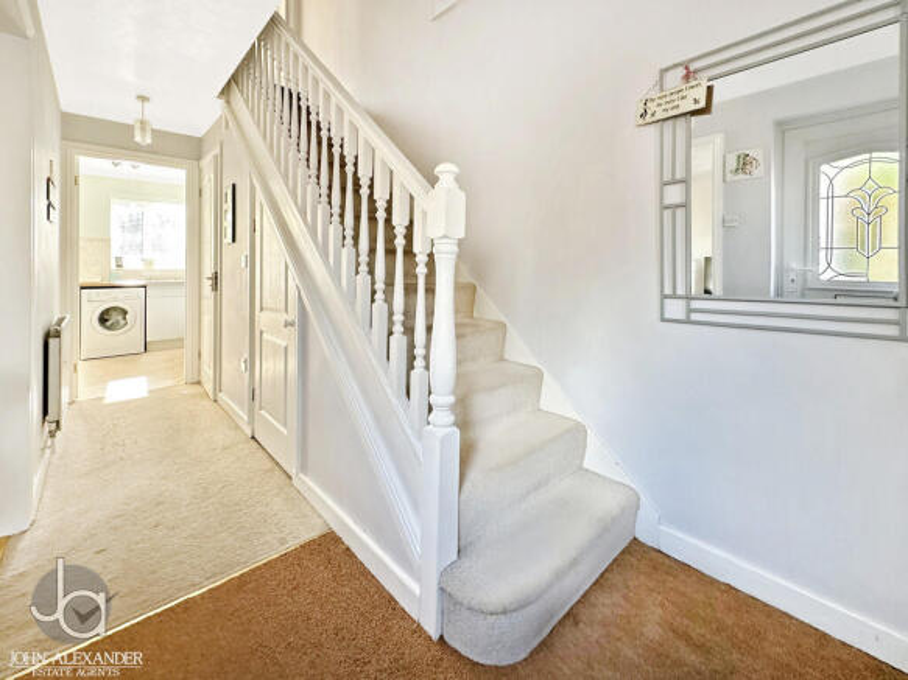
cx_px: 454
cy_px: 340
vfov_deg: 85.7
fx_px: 367
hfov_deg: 102.1
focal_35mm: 14
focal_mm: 2.22
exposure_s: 1/99
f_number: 2.2
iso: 200
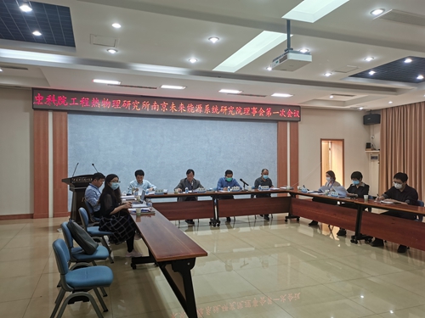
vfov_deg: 51.4
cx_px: 212
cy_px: 159
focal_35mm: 27
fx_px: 331
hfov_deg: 65.3
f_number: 1.8
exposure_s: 1/99.9
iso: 64
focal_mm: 5.58
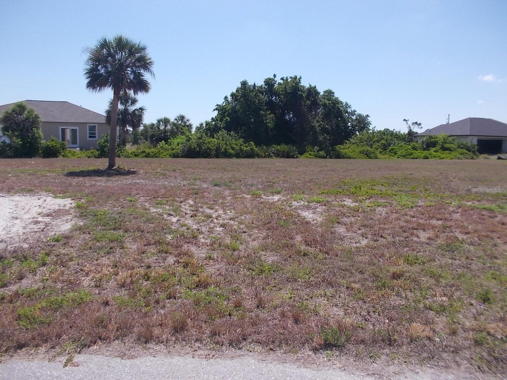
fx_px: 425
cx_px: 254
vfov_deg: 48.2
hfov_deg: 61.7
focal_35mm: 29
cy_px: 190
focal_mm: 4.1
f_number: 3.3
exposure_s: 1/800
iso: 80
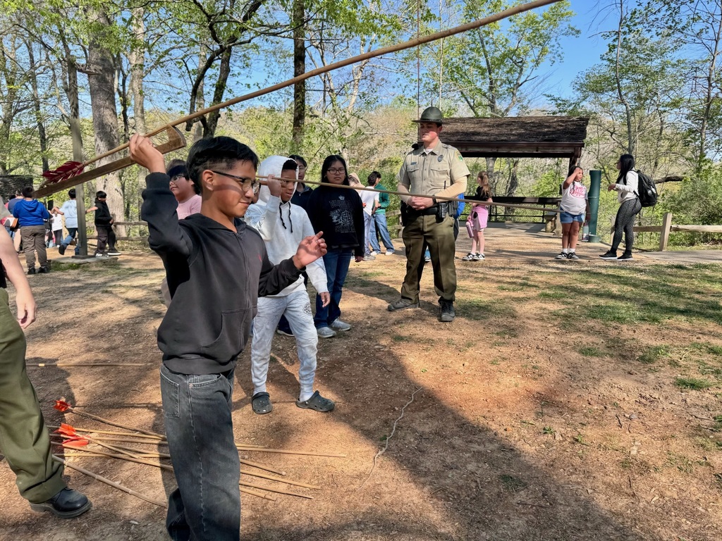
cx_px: 361
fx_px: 501
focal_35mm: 24
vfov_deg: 56.8
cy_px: 270
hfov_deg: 71.6
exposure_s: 1/1042
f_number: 1.78
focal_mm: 6.76
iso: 80
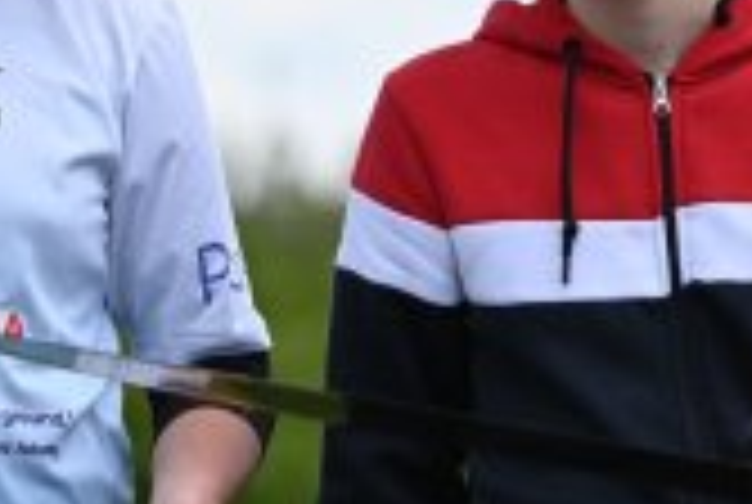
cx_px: 286
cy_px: 176
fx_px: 15548
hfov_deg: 2.8
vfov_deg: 1.9
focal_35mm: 743
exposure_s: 1/1000
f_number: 6
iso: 320
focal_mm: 250
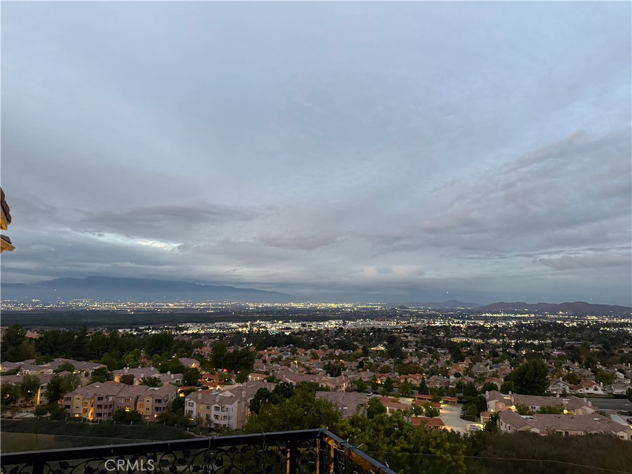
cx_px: 316
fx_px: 438
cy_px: 237
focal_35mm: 24
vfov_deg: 56.8
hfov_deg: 71.6
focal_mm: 6.76
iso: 800
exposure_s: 1/48
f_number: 1.78
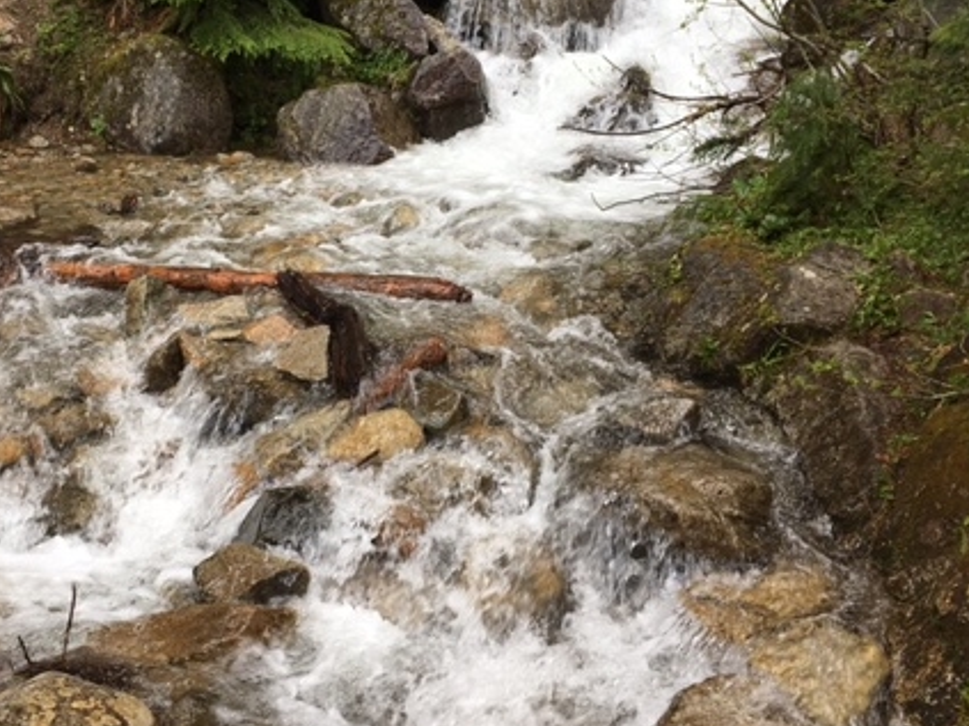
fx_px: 1203
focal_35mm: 43
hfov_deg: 43.4
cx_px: 340
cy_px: 268
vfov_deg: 33.4
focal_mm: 4.15
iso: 25
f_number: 2.2
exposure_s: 1/146
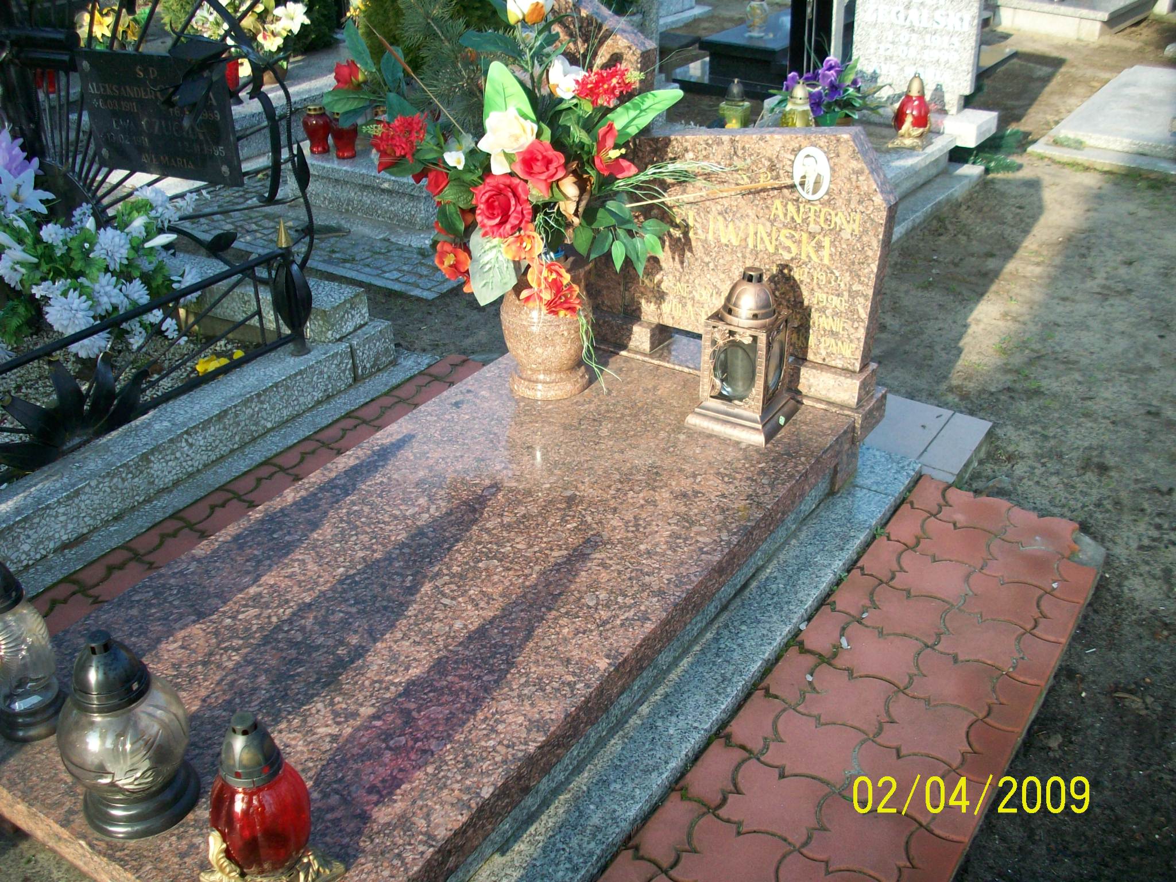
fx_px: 1257
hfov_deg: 50.1
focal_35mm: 37
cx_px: 588
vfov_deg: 38.7
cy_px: 441
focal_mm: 6.2
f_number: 2.8
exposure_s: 1/302
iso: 80
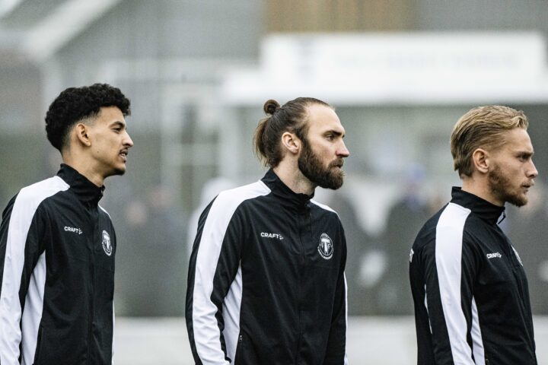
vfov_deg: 2.7
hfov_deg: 4.1
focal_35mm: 500
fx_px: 7611
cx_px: 274
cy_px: 182
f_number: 5.6
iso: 2000
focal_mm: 500
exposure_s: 1/1600
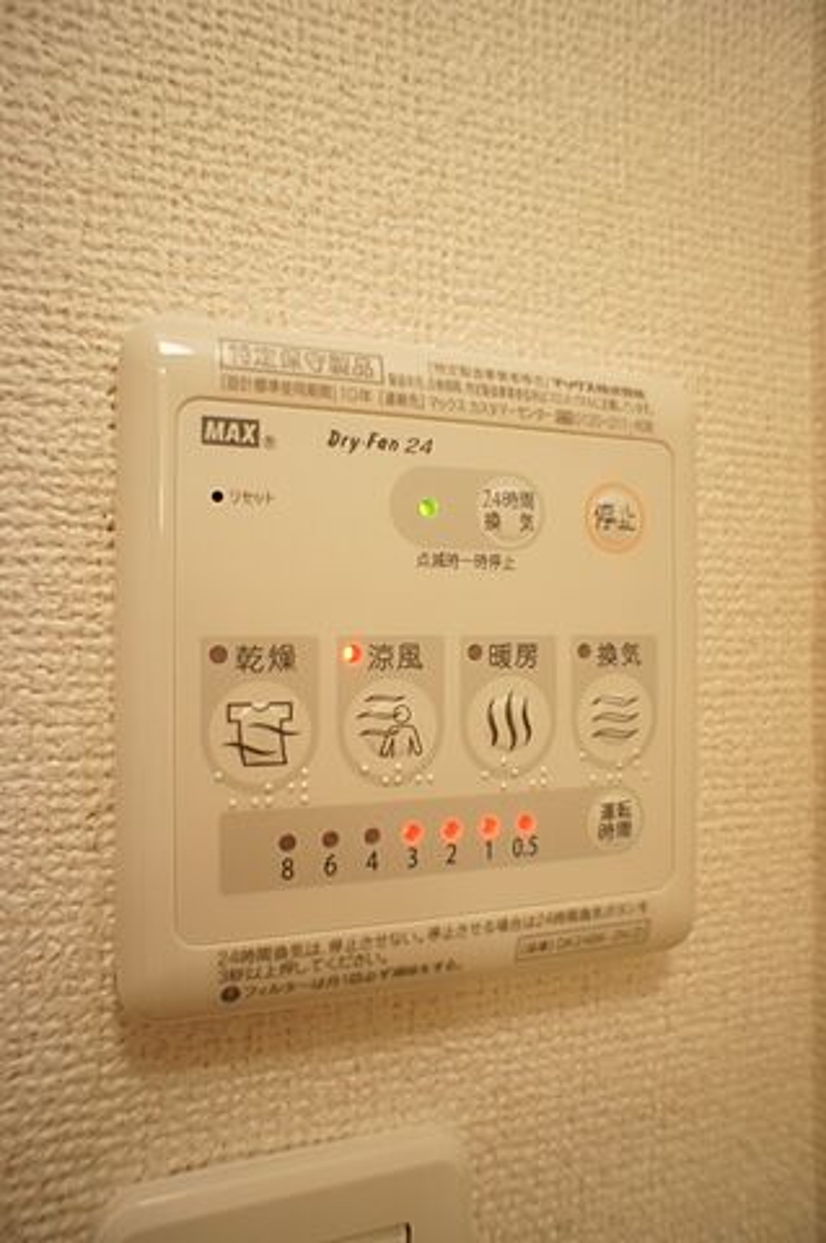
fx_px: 828
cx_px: 413
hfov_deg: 53.0
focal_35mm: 24
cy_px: 622
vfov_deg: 73.8
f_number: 2.8
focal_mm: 16
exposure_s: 1/30
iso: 250
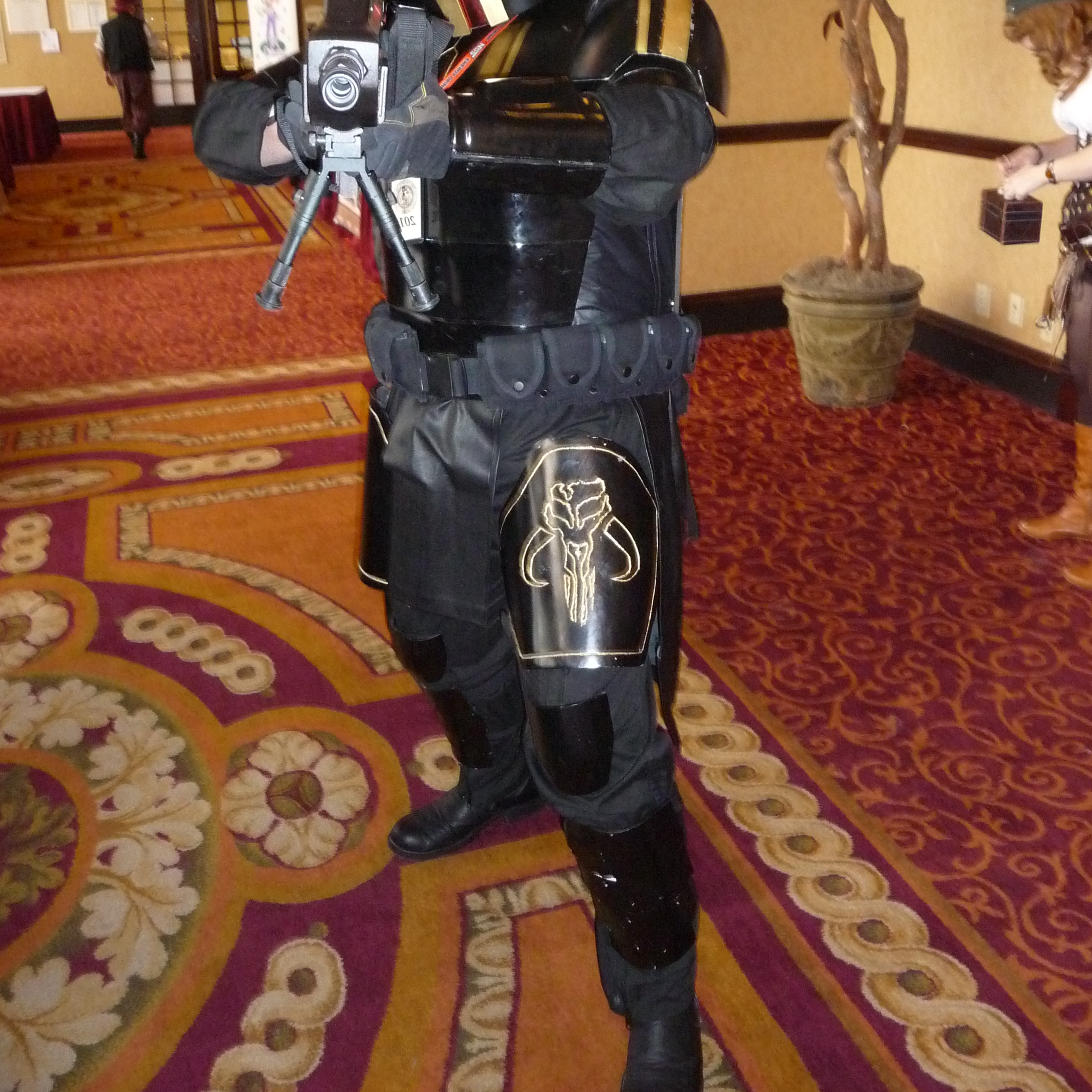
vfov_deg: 46.9
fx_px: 1249
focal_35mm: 35
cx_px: 546
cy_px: 421
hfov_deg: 47.2
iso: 500
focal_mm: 4.7
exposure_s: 1/30
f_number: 3.3
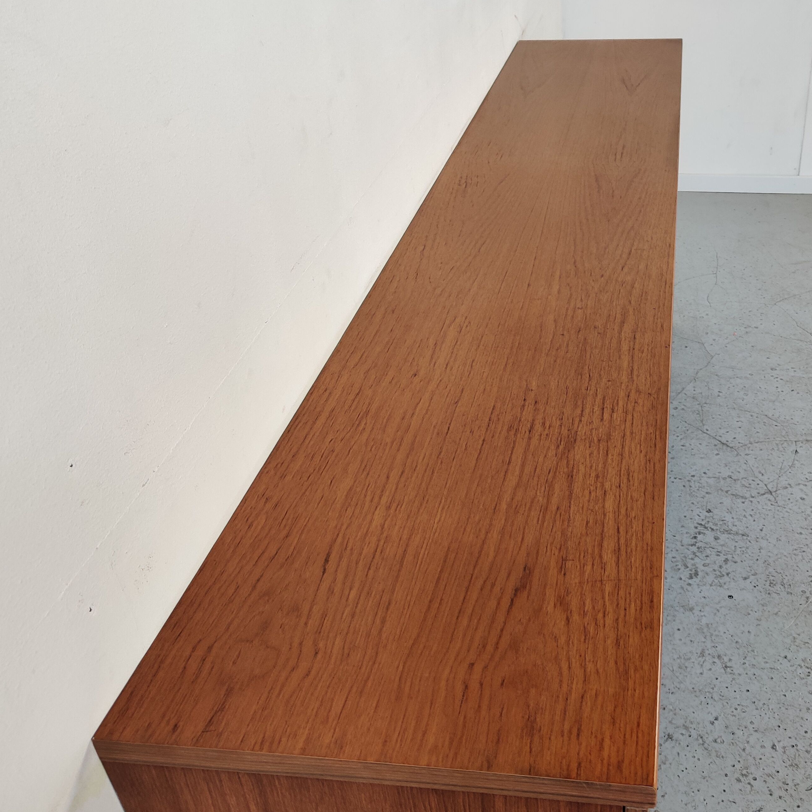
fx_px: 982
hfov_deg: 44.2
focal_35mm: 37
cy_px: 413
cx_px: 547
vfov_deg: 44.9
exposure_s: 1/100
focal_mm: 4.75
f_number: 1.65
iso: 160
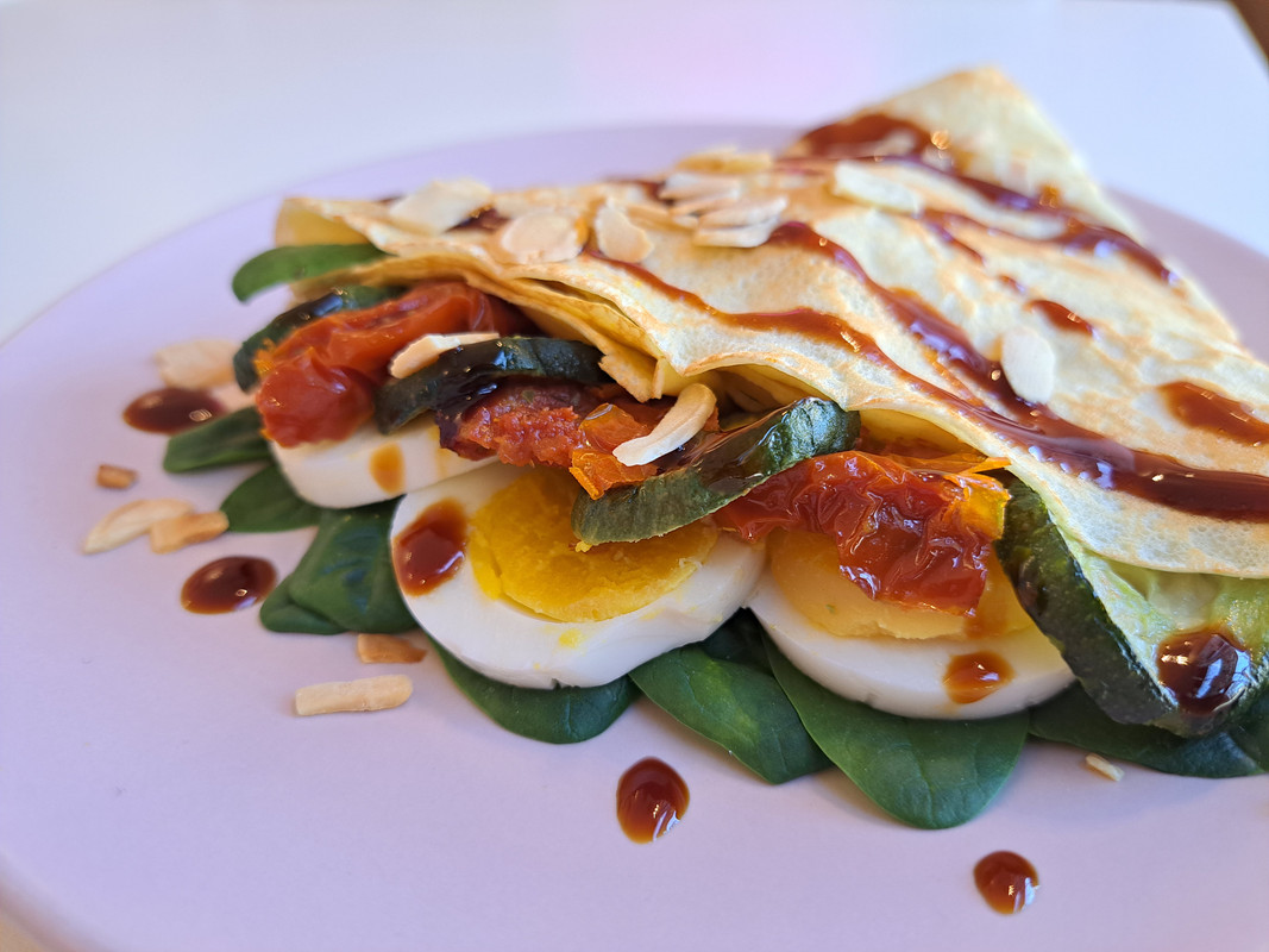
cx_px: 634
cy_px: 476
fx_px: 880
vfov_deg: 56.8
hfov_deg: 71.6
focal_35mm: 24
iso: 80
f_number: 1.8
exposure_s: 1/50
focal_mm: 5.23
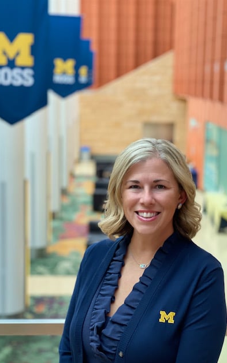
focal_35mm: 69
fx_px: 683
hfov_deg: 18.9
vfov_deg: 29.8
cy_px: 184
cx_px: 124
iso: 250
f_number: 2.2
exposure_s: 1/103
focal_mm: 7.5
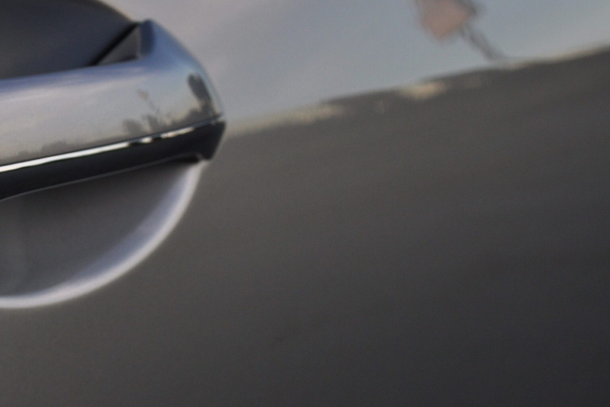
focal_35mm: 108
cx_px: -32
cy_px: 129
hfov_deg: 18.3
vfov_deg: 12.7
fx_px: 1830
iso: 200
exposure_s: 1/160
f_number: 6.3
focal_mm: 34
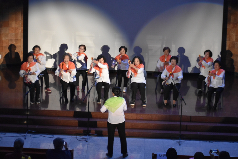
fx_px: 695
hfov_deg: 19.4
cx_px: 119
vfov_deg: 13.1
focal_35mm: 105
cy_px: 80
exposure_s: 1/60
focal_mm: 70
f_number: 4.5
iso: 2800
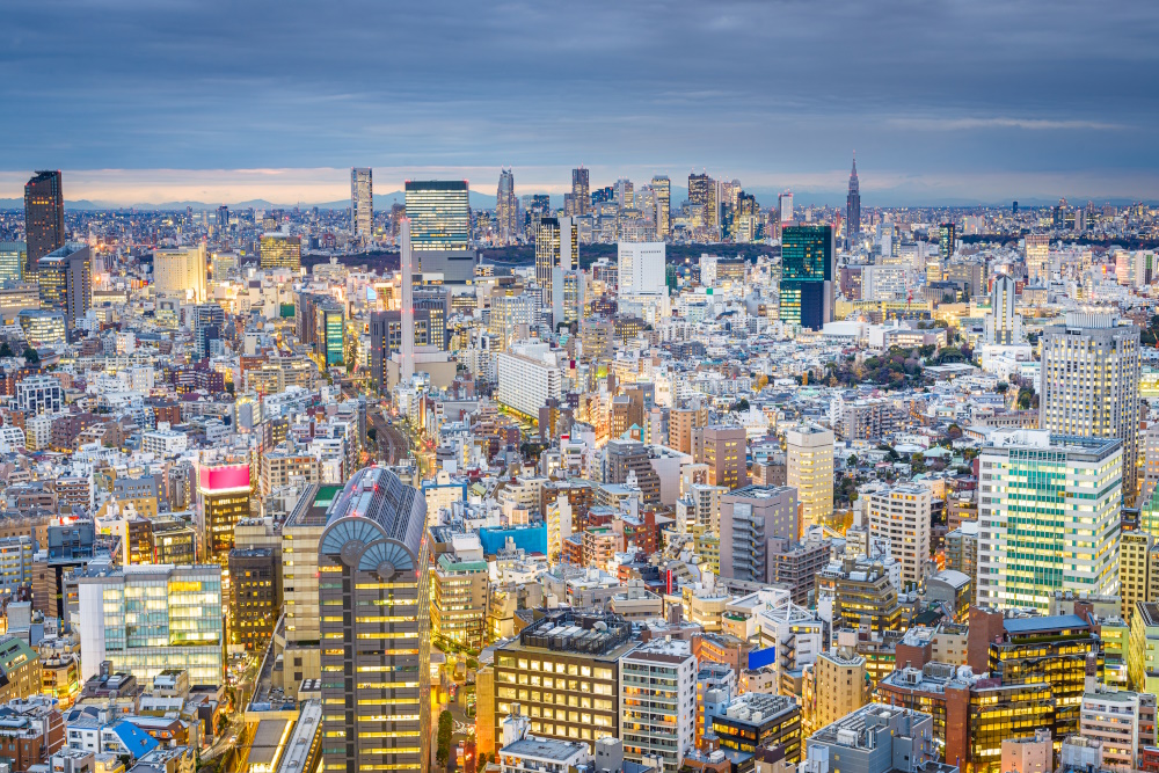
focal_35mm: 50
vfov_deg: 27.0
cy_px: 386
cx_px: 580
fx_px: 1610
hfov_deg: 39.6
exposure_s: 30
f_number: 8
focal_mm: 50
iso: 100
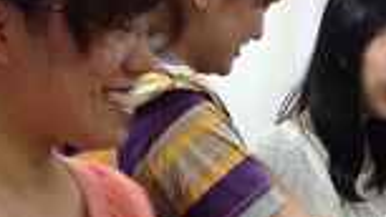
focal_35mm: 115
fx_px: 1177
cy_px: 235
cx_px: 404
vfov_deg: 10.4
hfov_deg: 18.1
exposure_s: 1/20
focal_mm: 4.12
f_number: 2.4
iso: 125
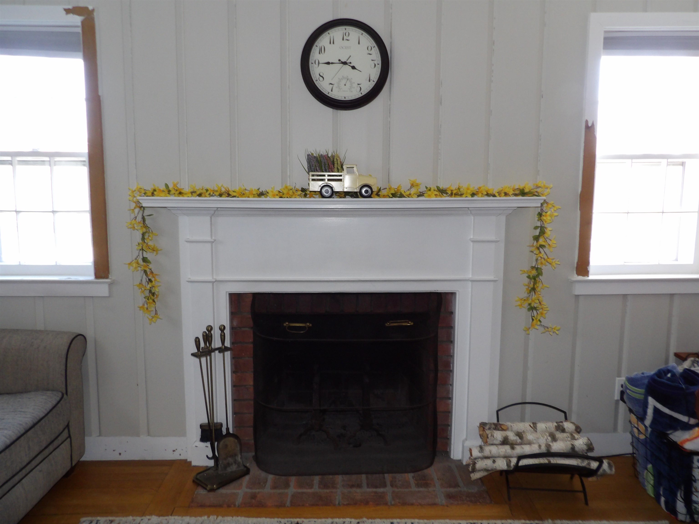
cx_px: 350
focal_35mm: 24
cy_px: 262
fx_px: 485
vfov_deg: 56.8
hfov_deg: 71.6
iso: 200
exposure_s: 1/33
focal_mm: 4.3
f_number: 3.2
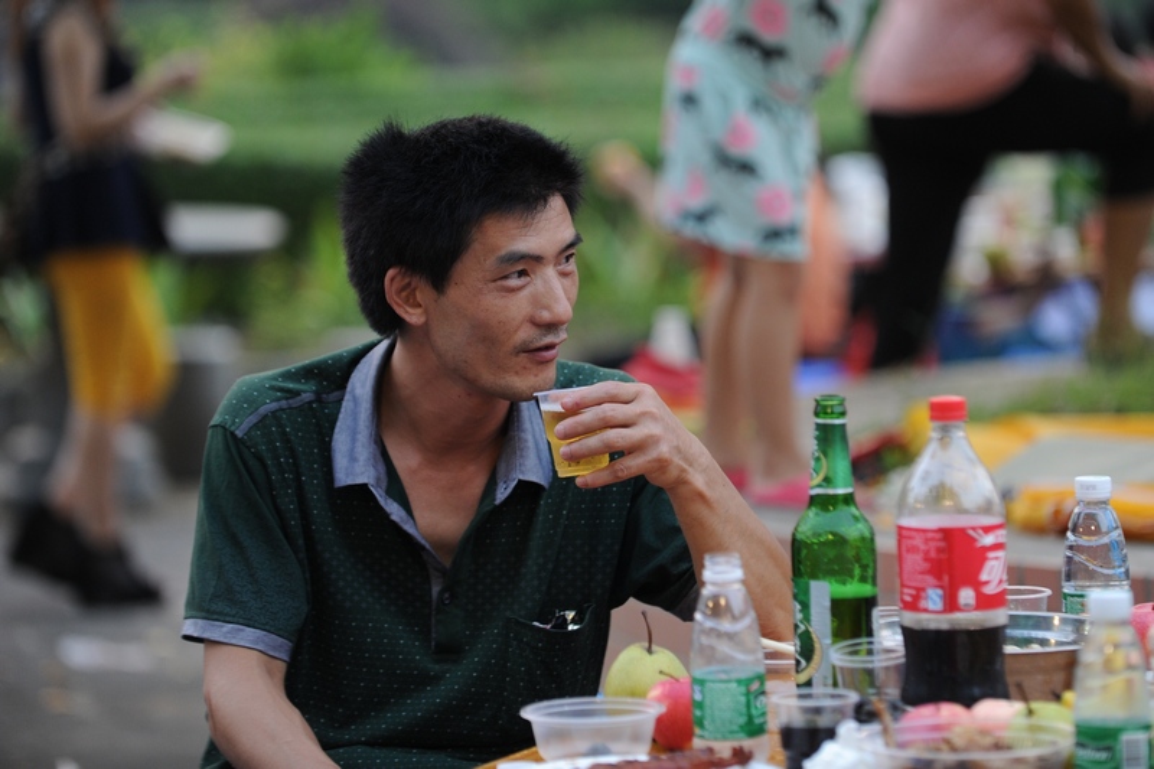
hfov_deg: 13.7
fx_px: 4807
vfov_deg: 9.1
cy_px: 384
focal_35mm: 150
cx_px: 577
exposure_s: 1/200
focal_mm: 150
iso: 1000
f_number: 2.8
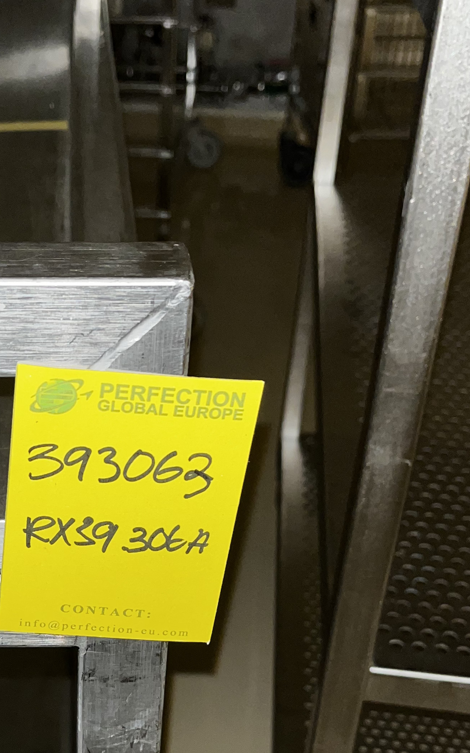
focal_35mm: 53
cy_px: 531
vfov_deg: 37.6
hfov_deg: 24.0
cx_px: 90
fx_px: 1087
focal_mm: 5.1
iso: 50
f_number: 1.6
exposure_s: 1/4
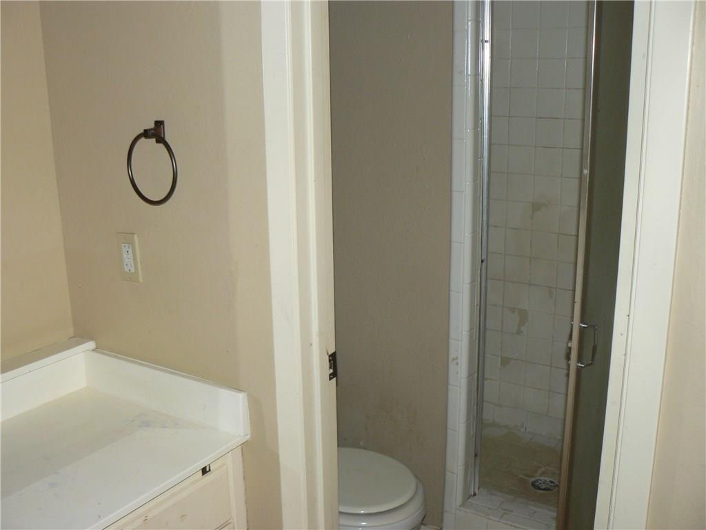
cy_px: 265
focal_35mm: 36
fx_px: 734
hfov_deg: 51.4
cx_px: 353
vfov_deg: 39.7
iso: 100
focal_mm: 6
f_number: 2.8
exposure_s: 1/30
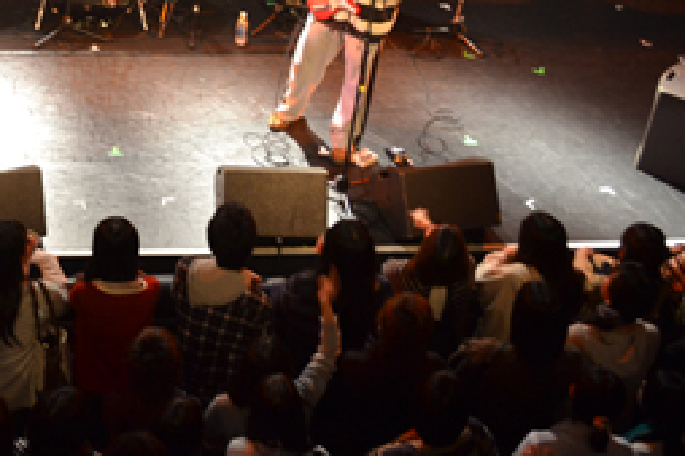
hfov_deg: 28.9
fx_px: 1293
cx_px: 119
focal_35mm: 68
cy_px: 113
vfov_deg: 19.8
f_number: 4
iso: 450
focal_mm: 24
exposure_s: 1/15
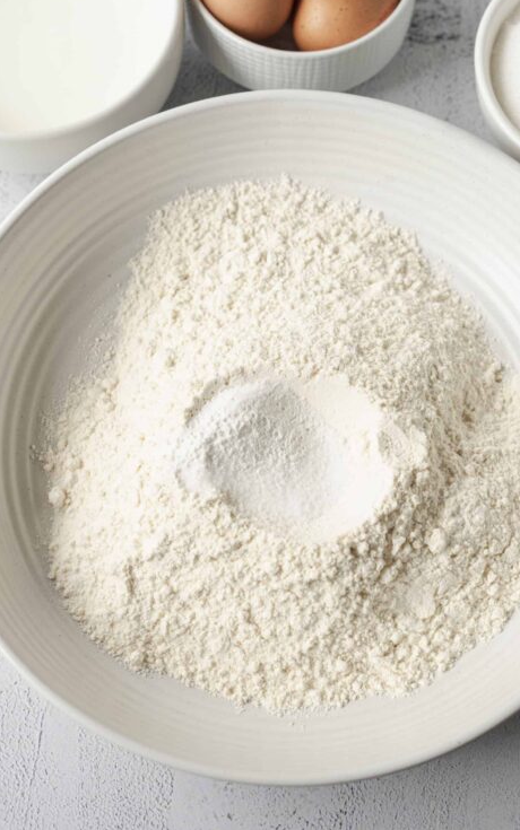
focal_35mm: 52
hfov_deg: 24.9
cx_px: 279
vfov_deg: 38.9
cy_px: 408
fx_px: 1178
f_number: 5.6
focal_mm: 50
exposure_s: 1/20
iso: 200
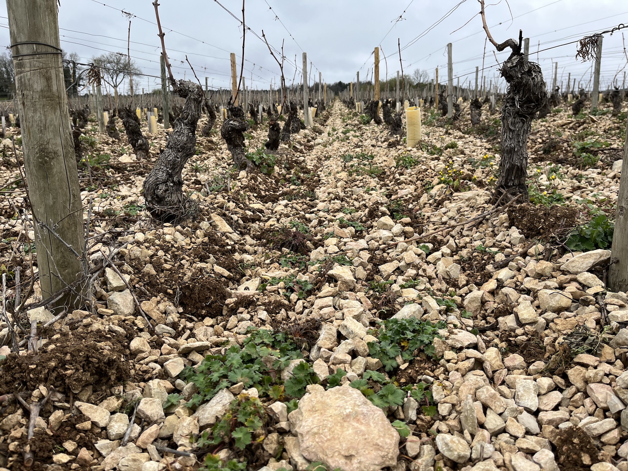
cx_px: 314
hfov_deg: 67.3
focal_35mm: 26
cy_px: 236
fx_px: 472
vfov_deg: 53.1
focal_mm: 5.1
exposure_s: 1/1075
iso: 50
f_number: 1.6
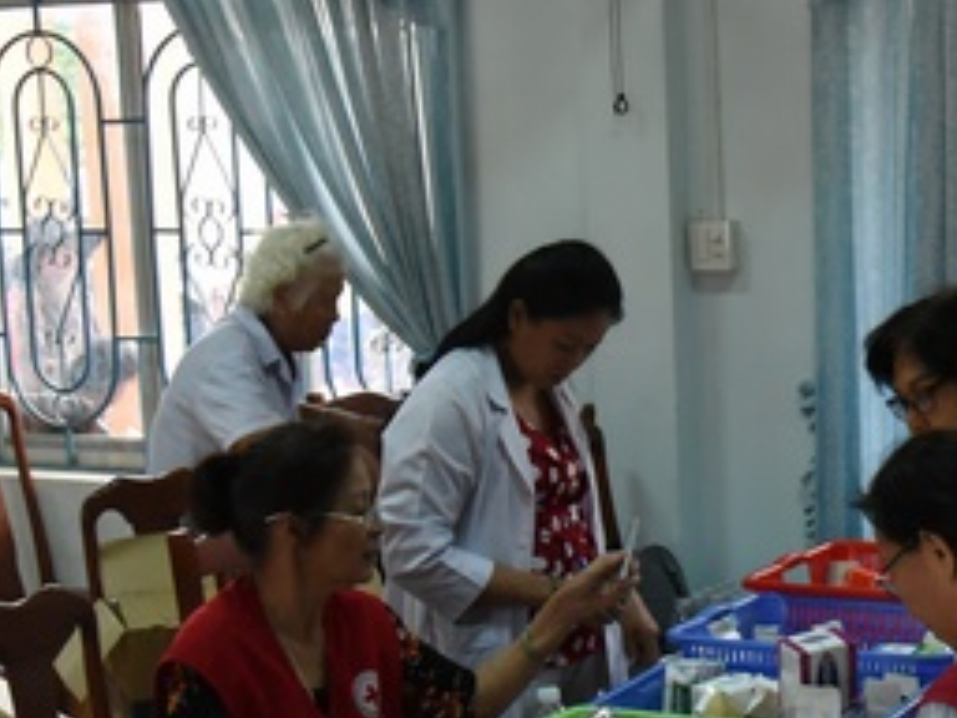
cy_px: 512
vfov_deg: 17.7
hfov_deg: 22.7
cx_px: 950
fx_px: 2295
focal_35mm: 83
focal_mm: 34
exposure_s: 1/160
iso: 8000
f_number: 6.3
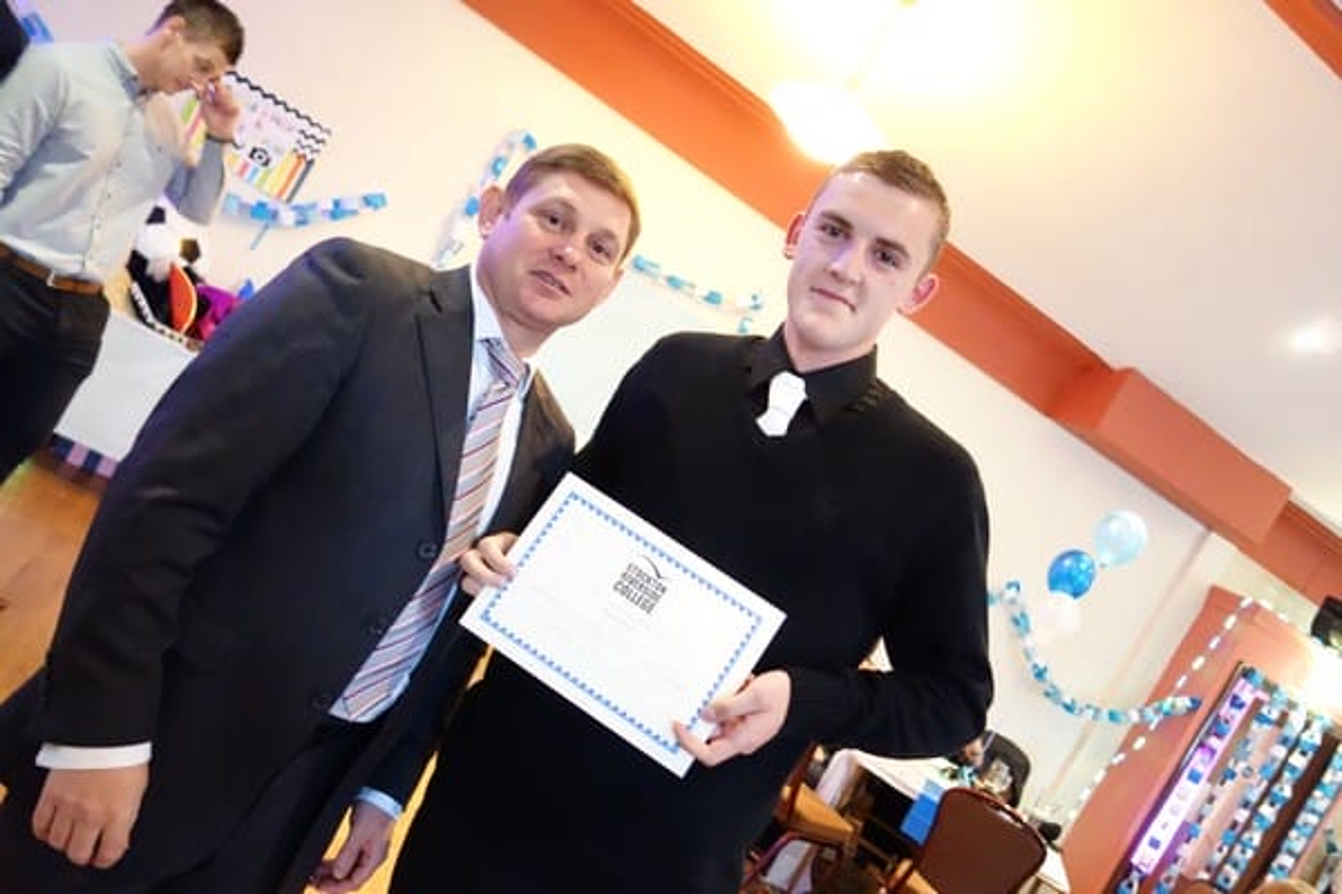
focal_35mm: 29
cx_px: 671
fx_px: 1081
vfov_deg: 45.0
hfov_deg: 63.7
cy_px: 447
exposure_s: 1/20
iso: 3200
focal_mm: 10.77
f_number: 2
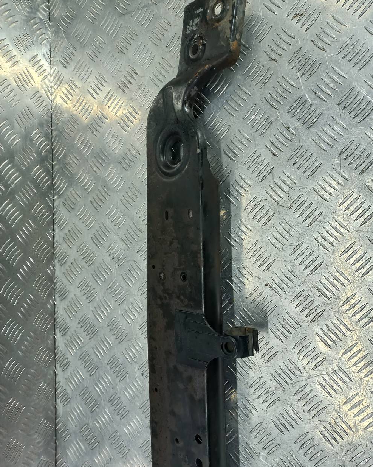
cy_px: 225
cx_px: 193
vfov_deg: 64.1
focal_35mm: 27
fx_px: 373
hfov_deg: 53.2
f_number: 1.8
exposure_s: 1/50
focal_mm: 4.6
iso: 50
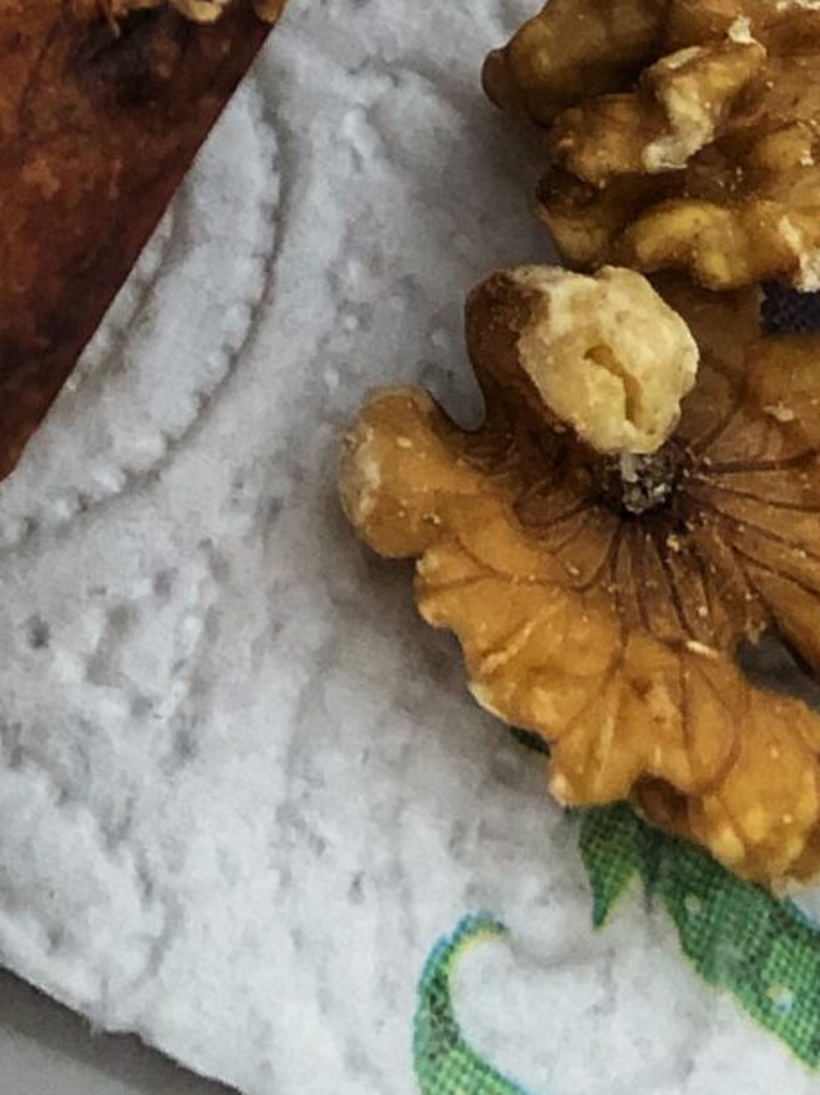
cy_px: -1016
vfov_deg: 14.4
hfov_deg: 12.5
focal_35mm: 117
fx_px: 3699
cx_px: -9
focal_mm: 3.99
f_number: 1.8
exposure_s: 1/10
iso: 100
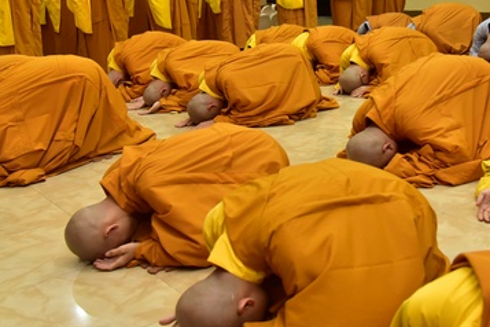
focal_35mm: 51
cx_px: 310
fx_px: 694
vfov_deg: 26.3
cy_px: 111
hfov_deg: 38.6
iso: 800
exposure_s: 1/40
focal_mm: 28
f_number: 4
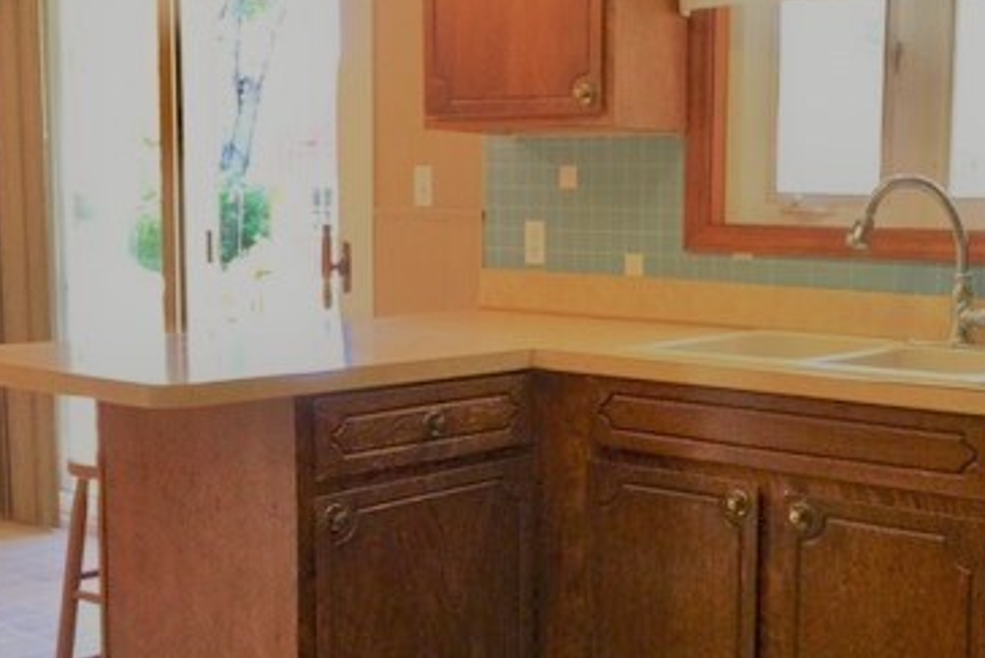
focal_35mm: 53
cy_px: 376
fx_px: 1451
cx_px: 741
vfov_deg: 25.5
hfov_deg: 36.6
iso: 50
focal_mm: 4.15
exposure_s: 1/30
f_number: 2.2
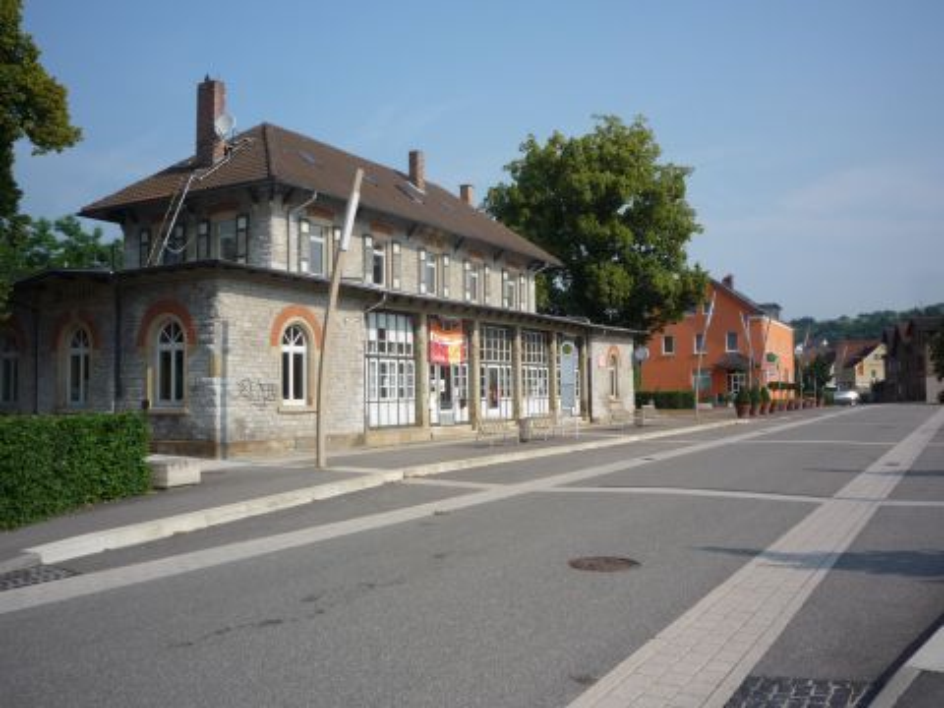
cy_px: 354
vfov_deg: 44.2
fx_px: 873
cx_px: 472
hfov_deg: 56.8
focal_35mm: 32
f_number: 5.6
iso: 100
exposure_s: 1/400
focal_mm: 5.2
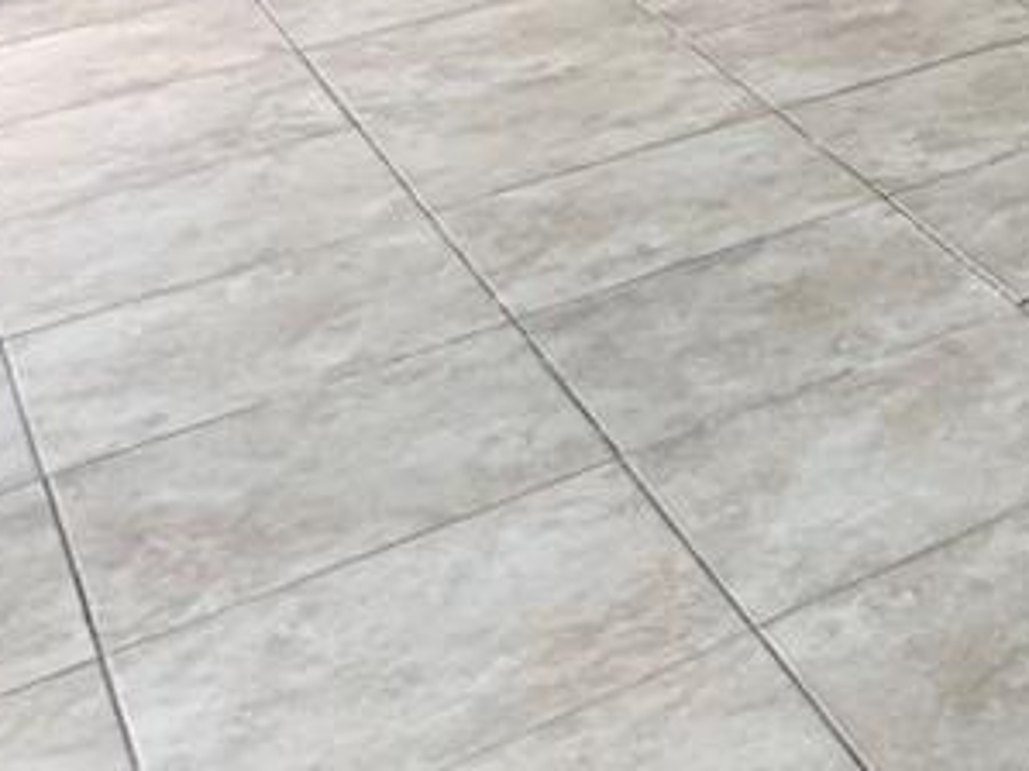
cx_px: 2041
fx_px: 2229
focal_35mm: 75
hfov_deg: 18.1
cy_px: -523
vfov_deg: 16.9
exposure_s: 1/99
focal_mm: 2.22
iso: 200
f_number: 2.2
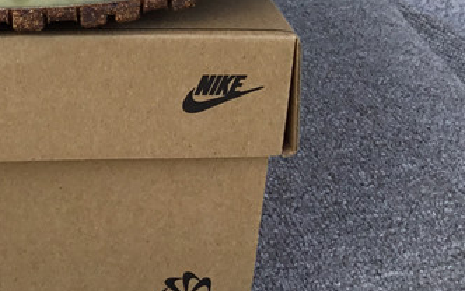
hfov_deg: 21.8
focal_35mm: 89
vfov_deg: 14.3
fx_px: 1129
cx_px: -70
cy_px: -45
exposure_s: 1/272
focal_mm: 3.3
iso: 25
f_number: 2.4
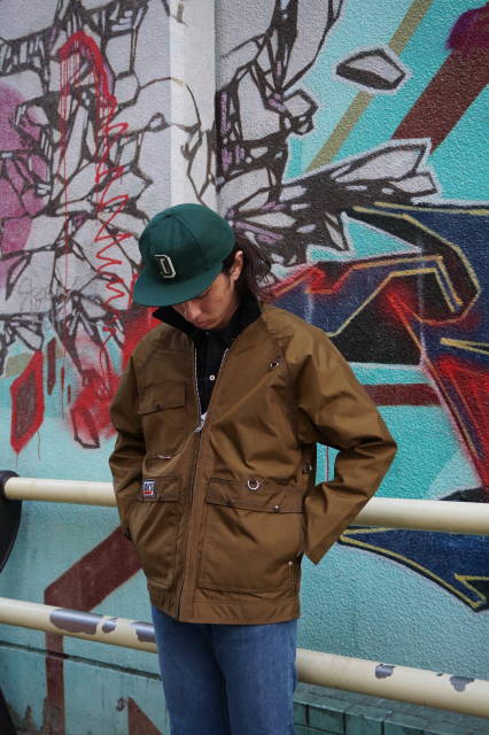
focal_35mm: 45
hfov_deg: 29.8
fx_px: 918
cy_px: 368
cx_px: 244
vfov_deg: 43.6
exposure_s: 1/160
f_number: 5
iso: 1250
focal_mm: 30
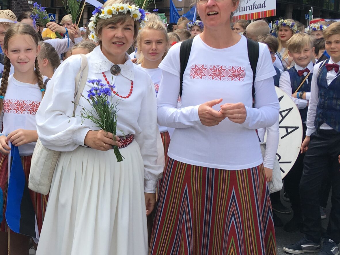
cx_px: 69
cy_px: 112
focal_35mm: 63
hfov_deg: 30.0
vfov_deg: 23.3
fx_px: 619
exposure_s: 1/938
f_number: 2.2
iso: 25
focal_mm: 4.15
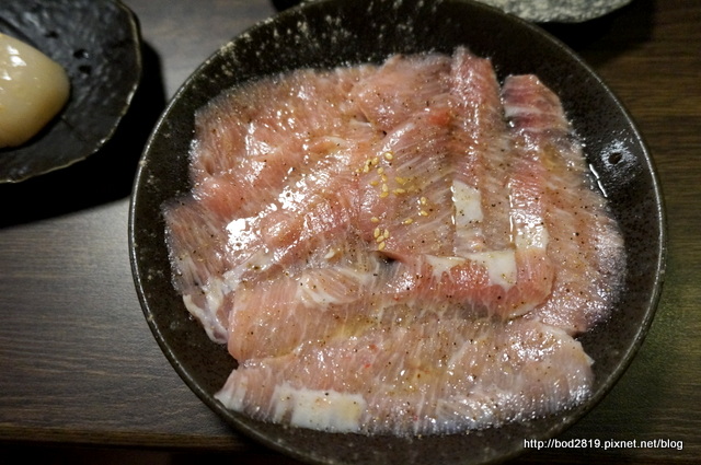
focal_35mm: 30
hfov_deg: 62.0
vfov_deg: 43.5
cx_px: 350
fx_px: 583
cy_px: 232
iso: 3200
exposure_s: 1/40
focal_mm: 20
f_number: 4
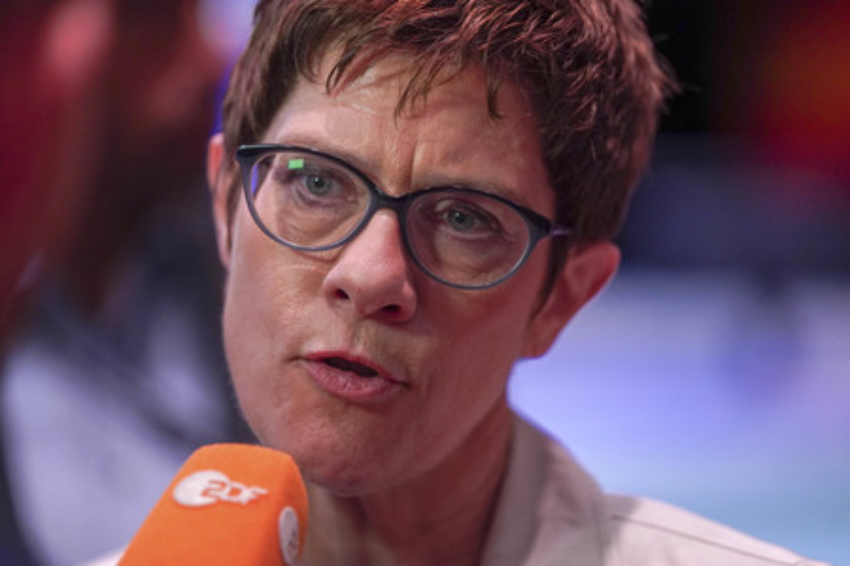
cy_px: 283
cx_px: 425
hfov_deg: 11.4
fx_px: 4273
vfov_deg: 7.6
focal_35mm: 181
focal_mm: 181
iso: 2500
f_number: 2.8
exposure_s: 1/320
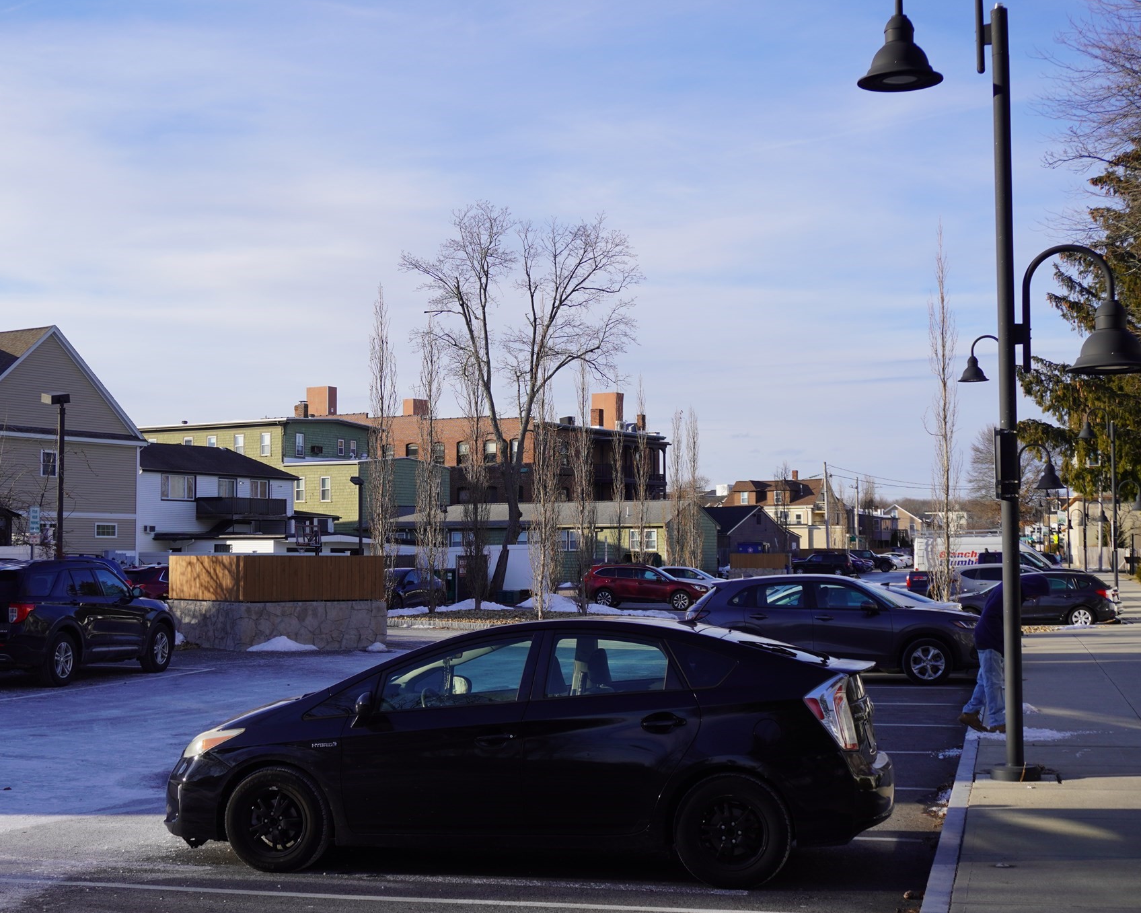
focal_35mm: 51
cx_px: 474
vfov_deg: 29.7
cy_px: 456
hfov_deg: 36.6
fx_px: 1722
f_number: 5.6
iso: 100
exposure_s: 1/500
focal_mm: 30
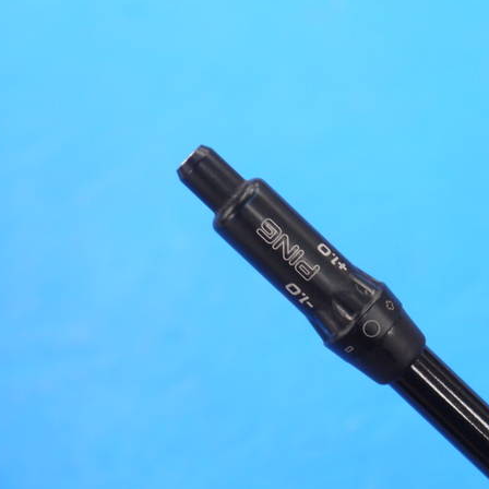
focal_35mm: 106
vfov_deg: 16.4
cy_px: 240
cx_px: 306
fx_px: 1694
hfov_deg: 16.4
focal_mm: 42
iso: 800
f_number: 5.6
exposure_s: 1/80
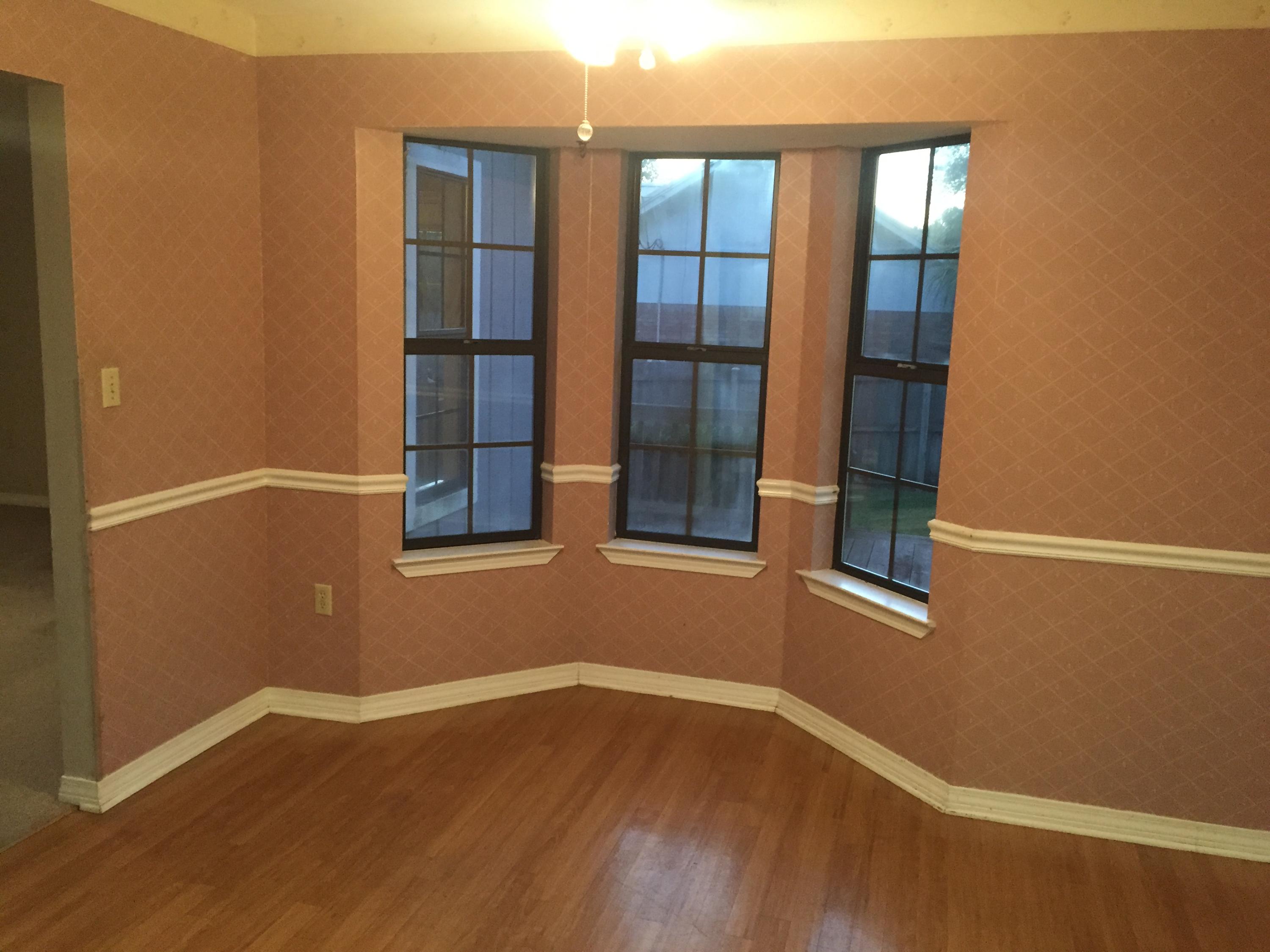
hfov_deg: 61.7
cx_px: 635
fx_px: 1064
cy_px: 476
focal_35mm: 29
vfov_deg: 48.2
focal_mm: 4.15
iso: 320
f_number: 2.2
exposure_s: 1/30
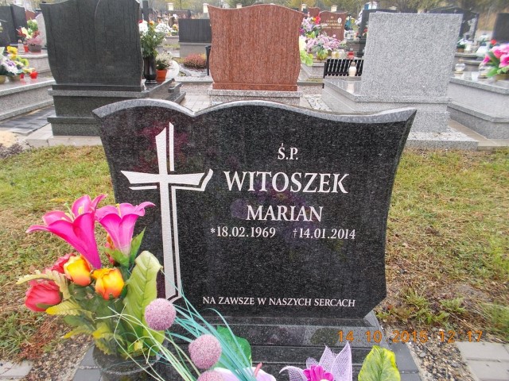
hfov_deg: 67.3
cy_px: 190
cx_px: 254
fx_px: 382
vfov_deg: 53.1
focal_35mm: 26
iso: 80
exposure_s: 1/60
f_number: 3.2
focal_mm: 4.6
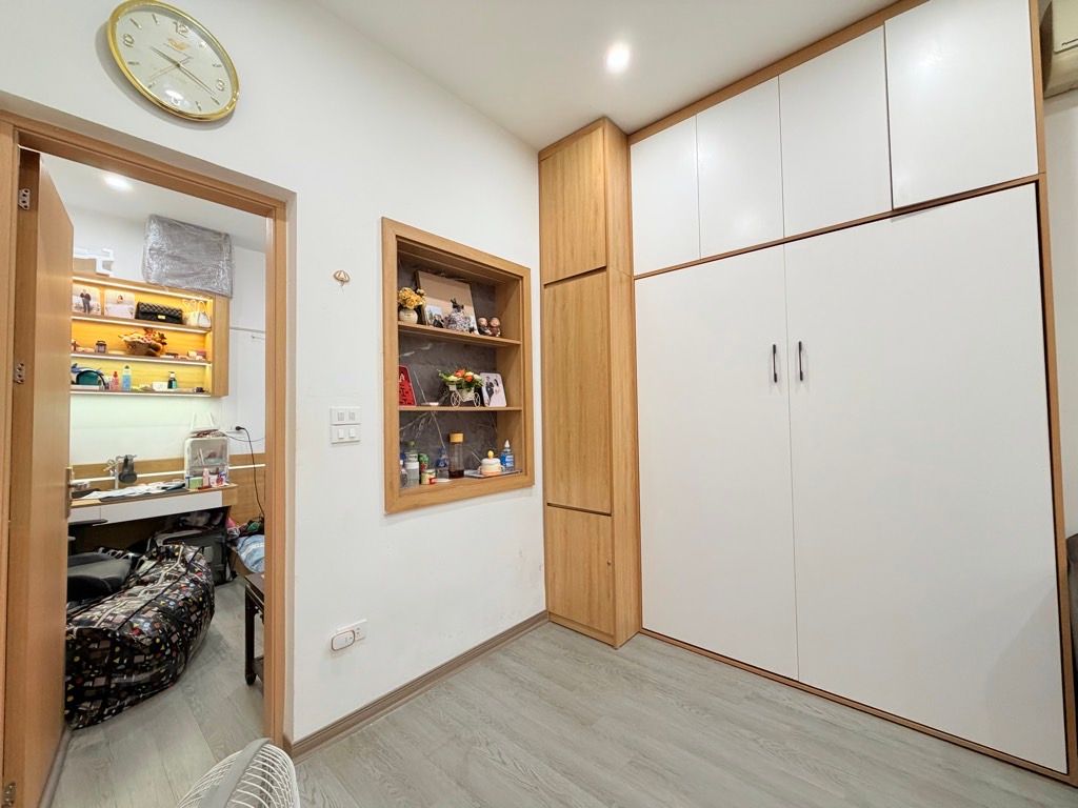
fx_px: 436
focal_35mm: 14
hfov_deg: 102.1
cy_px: 404
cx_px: 539
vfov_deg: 85.7
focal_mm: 2.22
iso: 250
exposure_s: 1/100
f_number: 2.2
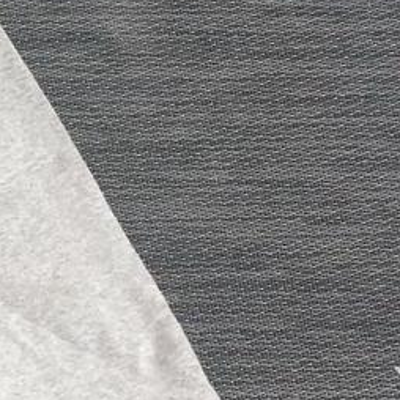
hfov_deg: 11.8
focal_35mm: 116
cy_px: 280
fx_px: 1517
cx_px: -606
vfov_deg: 15.0
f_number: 1.5
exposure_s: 1/30
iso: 250
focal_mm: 4.3
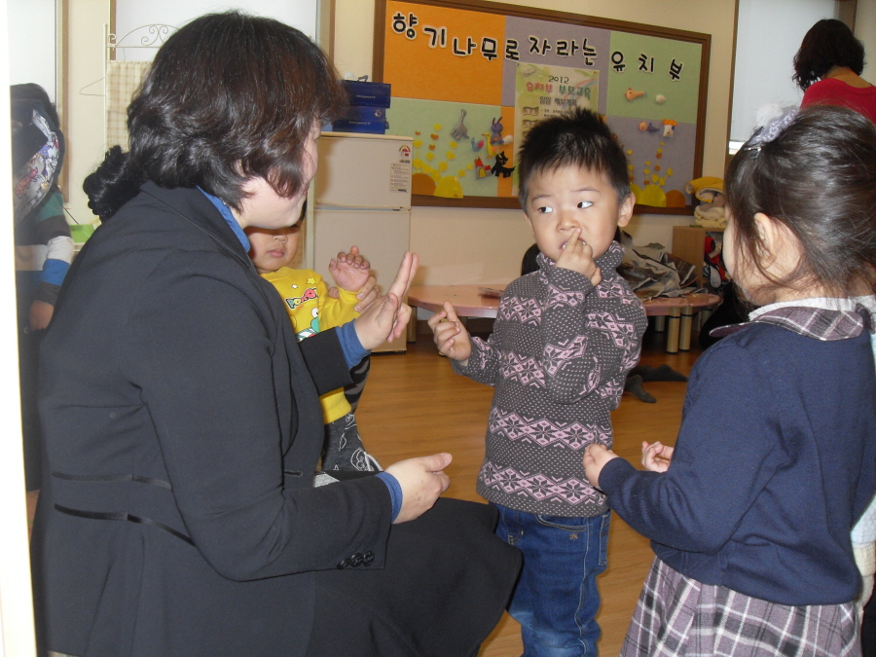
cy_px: 328
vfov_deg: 38.7
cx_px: 438
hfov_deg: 50.1
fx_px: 936
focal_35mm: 37
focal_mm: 6.3
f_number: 2.8
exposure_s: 1/45
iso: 100
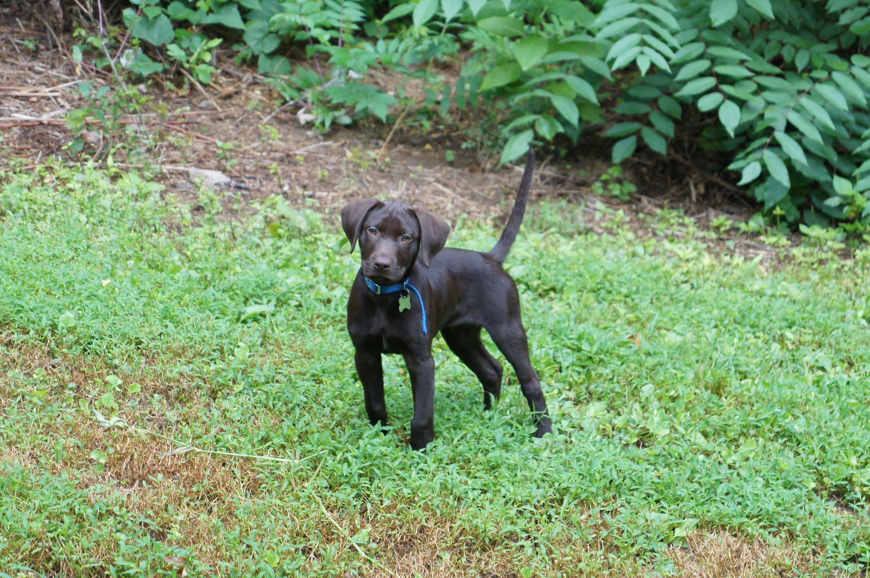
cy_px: 289
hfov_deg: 24.6
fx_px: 1992
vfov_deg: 16.5
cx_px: 435
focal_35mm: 82
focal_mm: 55
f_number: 5.6
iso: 1600
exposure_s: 1/250
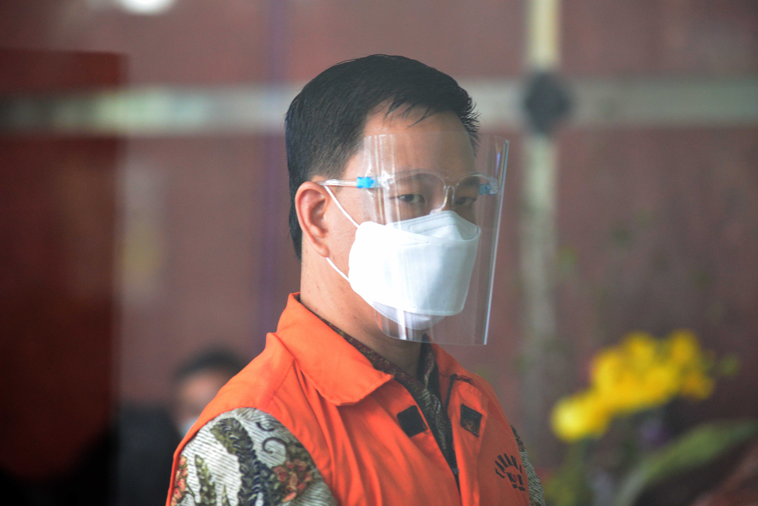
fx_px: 3897
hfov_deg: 11.1
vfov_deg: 7.4
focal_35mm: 185
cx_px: 379
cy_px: 253
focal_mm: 185
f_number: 4.5
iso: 2500
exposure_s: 1/160
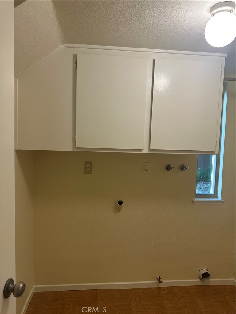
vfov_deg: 71.6
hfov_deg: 56.8
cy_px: 157
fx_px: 218
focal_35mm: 24
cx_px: 118
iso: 200
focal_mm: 6.86
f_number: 1.78
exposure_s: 1/120
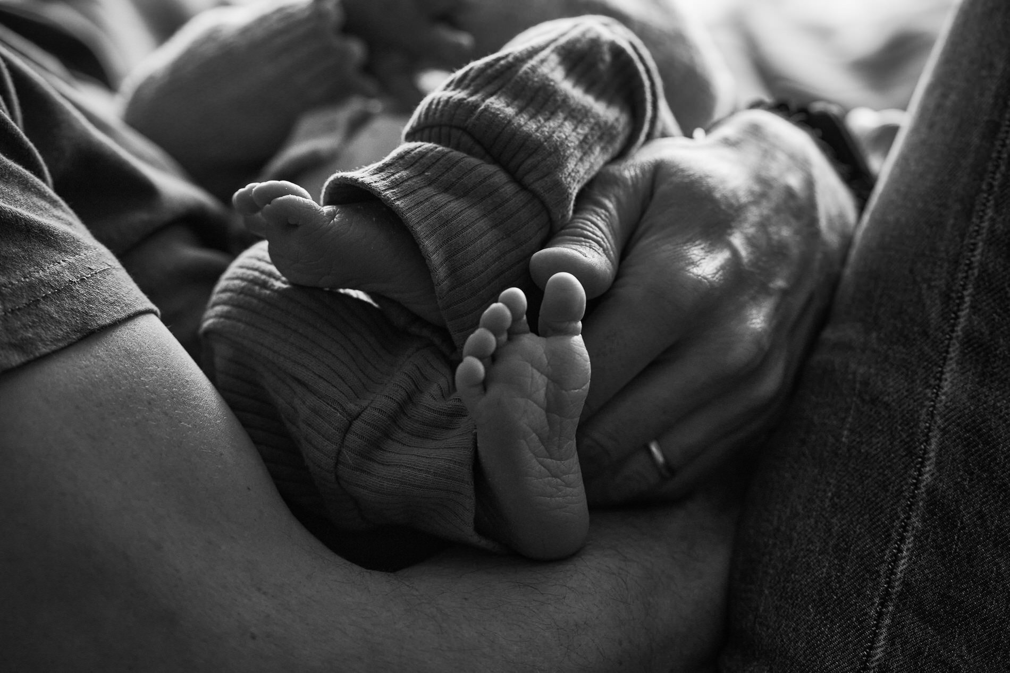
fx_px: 2385
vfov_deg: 16.1
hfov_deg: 23.9
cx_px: 505
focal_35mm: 85
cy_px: 336
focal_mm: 85
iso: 800
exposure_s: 1/250
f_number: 5
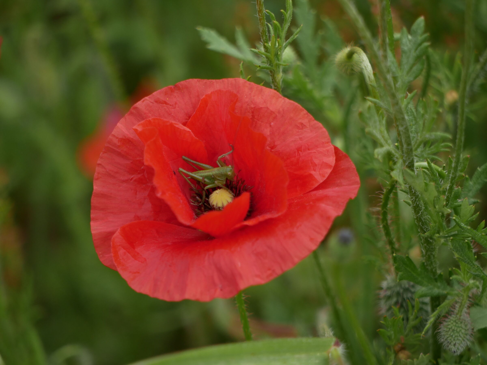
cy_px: 182
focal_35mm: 400
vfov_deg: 3.7
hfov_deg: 5.0
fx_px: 5630
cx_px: 244
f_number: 5.6
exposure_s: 1/500
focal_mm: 200
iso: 400
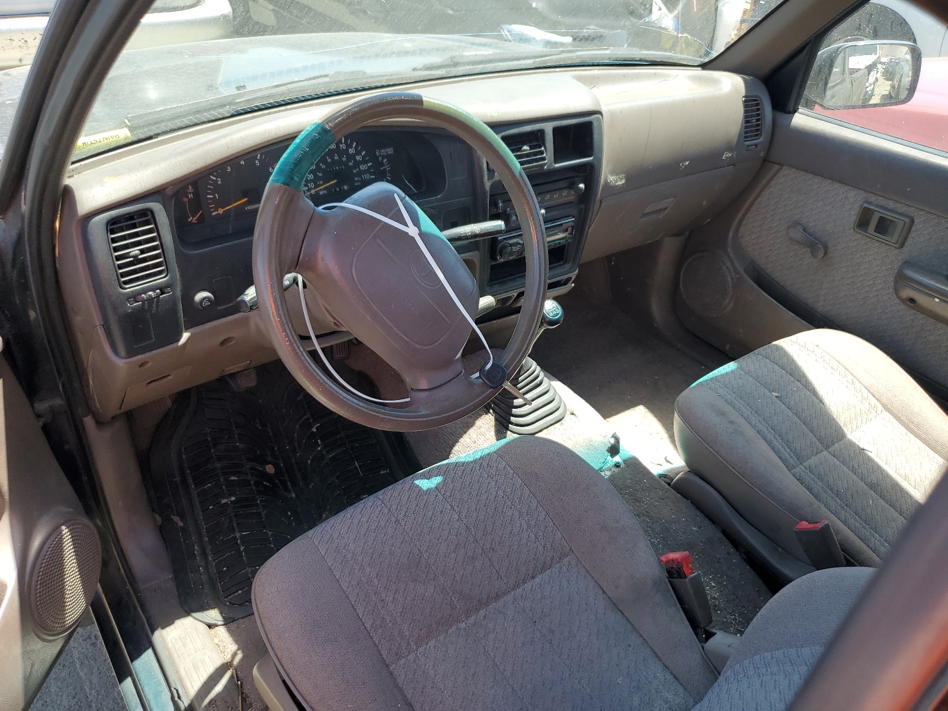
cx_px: 474
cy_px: 356
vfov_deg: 53.1
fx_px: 712
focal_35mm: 26
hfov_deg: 67.3
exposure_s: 1/526
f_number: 1.5
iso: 50
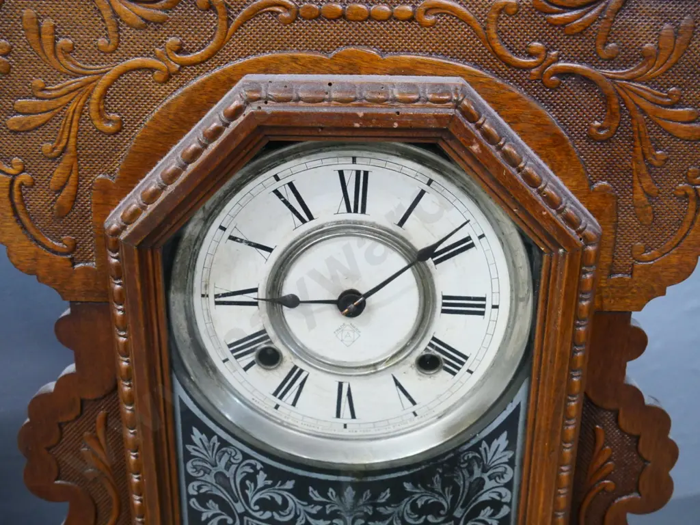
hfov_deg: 41.2
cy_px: 262
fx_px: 930
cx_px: 350
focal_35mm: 46
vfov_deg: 31.5
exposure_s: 1/60
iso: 3200
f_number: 5.6
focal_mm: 23
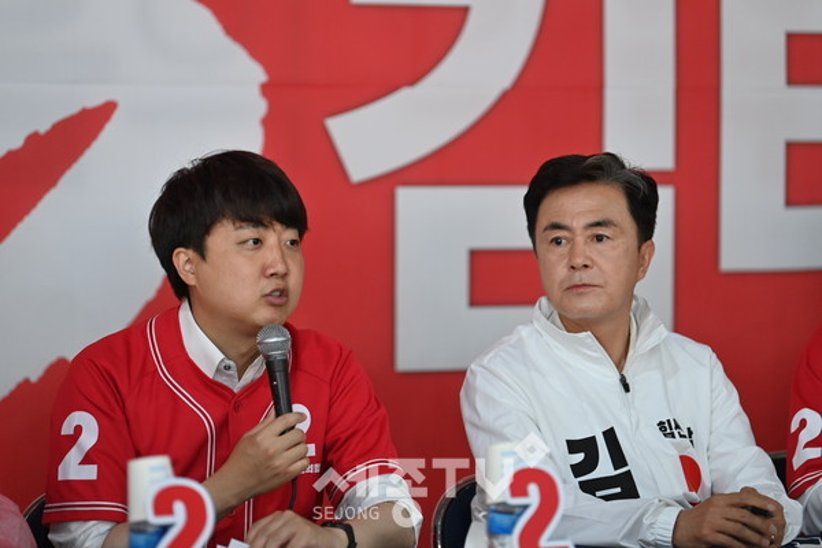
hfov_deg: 12.8
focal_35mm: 160
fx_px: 3653
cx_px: 411
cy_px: 274
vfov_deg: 8.6
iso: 800
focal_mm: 160
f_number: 2.8
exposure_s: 1/100
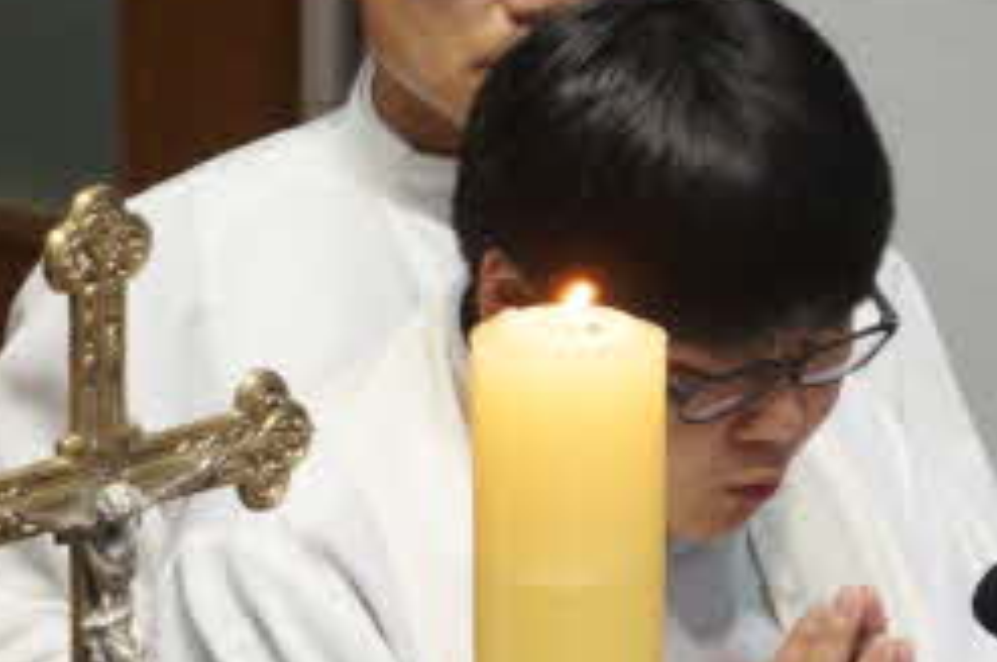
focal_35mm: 647
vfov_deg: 2.1
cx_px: -105
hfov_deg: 3.2
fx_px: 17895
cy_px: 428
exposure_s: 1/15
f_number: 6.3
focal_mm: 152
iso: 640
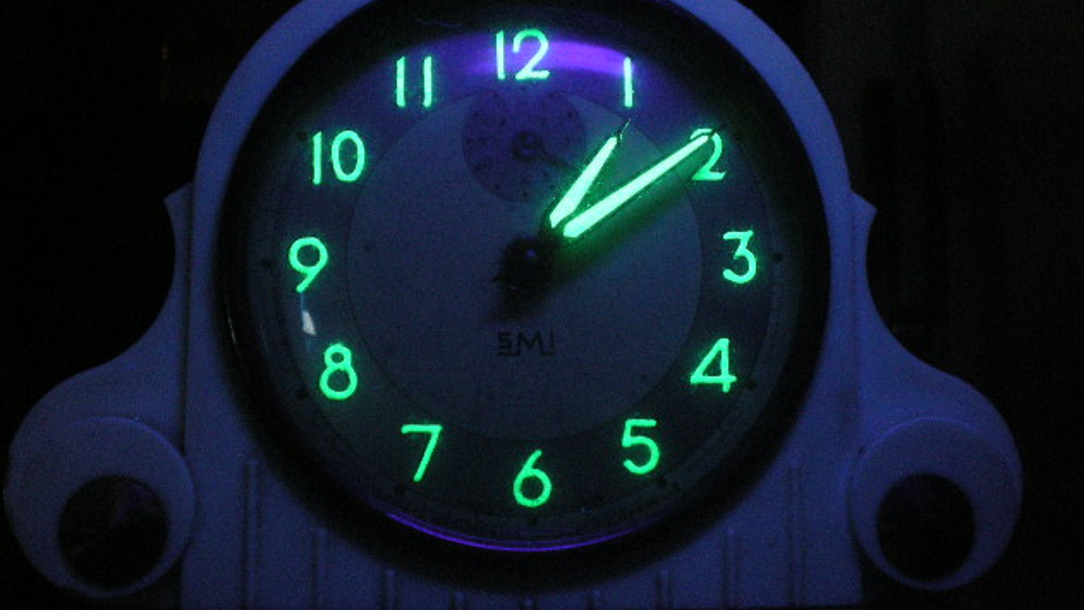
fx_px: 1207
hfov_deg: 48.4
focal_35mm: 42
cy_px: 259
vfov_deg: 28.3
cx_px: 543
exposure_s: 1/9.1
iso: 400
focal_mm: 6.3
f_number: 3.1
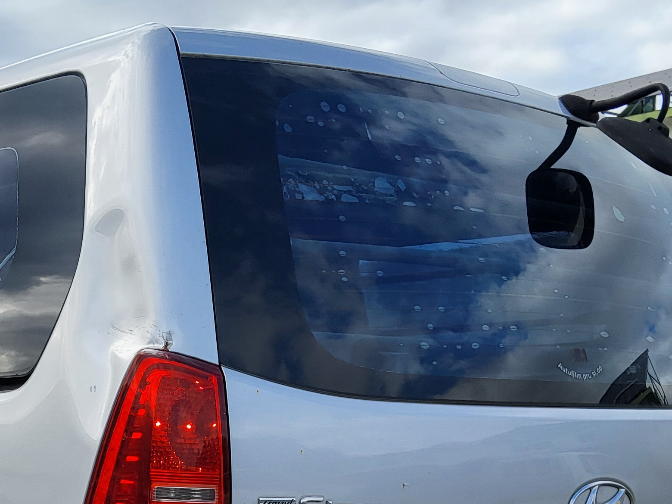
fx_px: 1320
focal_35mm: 68
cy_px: 538
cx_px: 158
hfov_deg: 28.1
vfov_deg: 20.7
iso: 12
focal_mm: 3.98
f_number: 1.8
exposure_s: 1/421
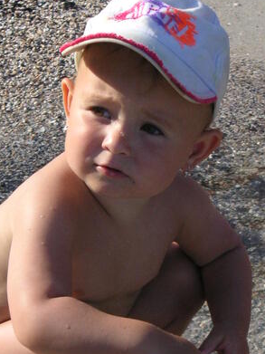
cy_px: 292
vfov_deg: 9.2
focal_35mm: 215
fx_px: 2196
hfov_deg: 6.9
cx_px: 161
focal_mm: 17.1
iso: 50
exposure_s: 1/350
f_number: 5
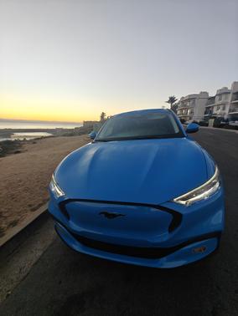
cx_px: 119
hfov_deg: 85.7
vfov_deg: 102.0
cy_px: 158
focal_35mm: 14
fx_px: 128
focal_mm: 2.62
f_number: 2.2
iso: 64
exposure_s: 1/100
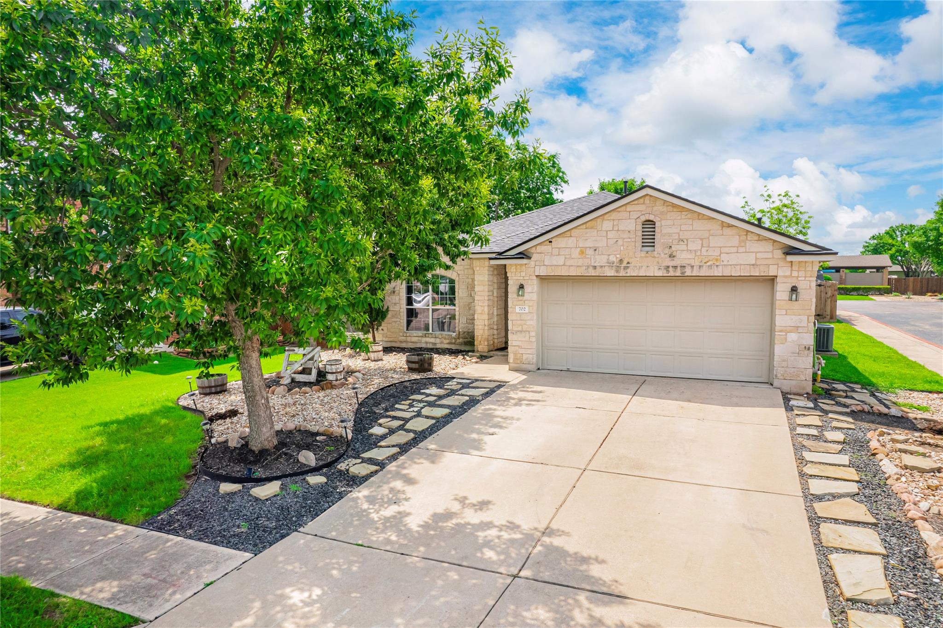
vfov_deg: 57.2
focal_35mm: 22
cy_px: 314
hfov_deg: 78.6
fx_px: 576
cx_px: 472
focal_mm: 8.38
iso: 100
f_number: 2.8
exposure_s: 1/2500
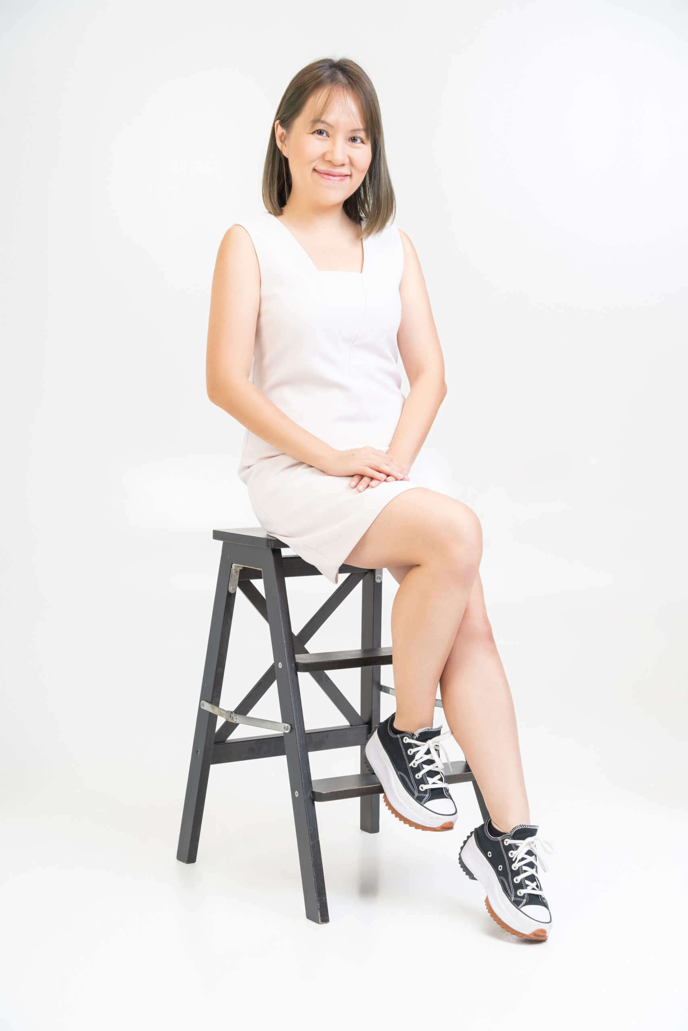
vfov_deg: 31.9
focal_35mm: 63
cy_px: 516
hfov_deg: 21.6
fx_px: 1806
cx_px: 344
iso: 125
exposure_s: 1/125
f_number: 8
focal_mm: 63
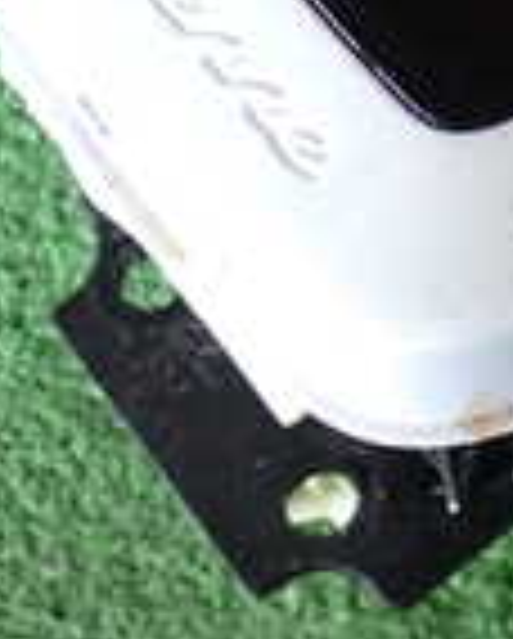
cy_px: -144
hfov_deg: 11.4
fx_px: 2500
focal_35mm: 132
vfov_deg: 14.1
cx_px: 670
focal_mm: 5.79
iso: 160
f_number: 2.4
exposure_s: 1/60
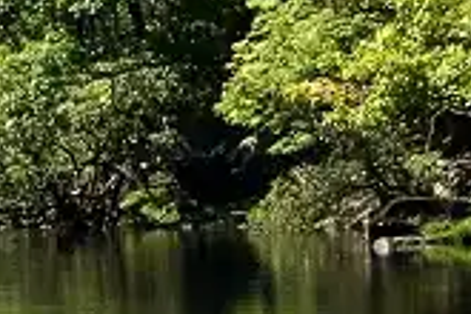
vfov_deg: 2.7
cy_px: 138
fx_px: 6659
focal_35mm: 509
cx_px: -254
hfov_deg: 4.0
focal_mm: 70
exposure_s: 1/125
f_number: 9
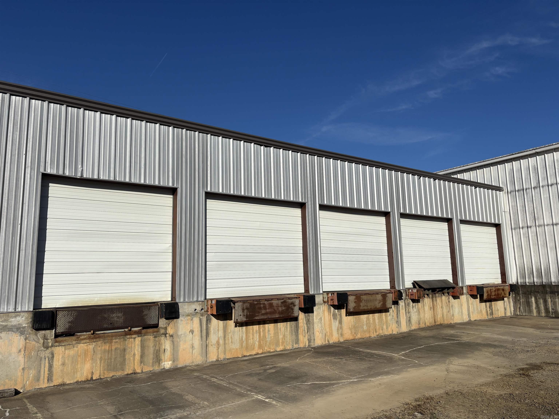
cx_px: 280
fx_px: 420
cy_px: 210
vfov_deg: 53.1
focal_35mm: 26
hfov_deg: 67.3
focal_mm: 5.96
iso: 50
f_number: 1.6
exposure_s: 1/10989
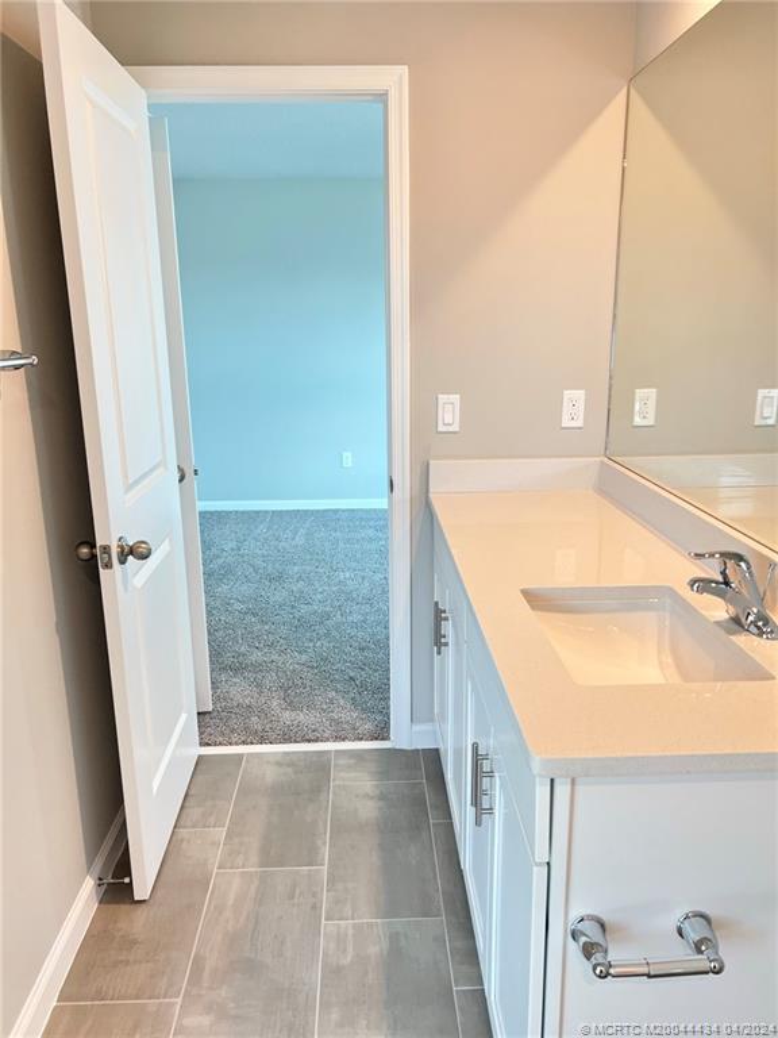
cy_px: 519
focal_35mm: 26
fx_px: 779
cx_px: 389
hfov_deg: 53.1
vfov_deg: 67.3
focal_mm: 5.7
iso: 125
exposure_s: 1/120
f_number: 1.5
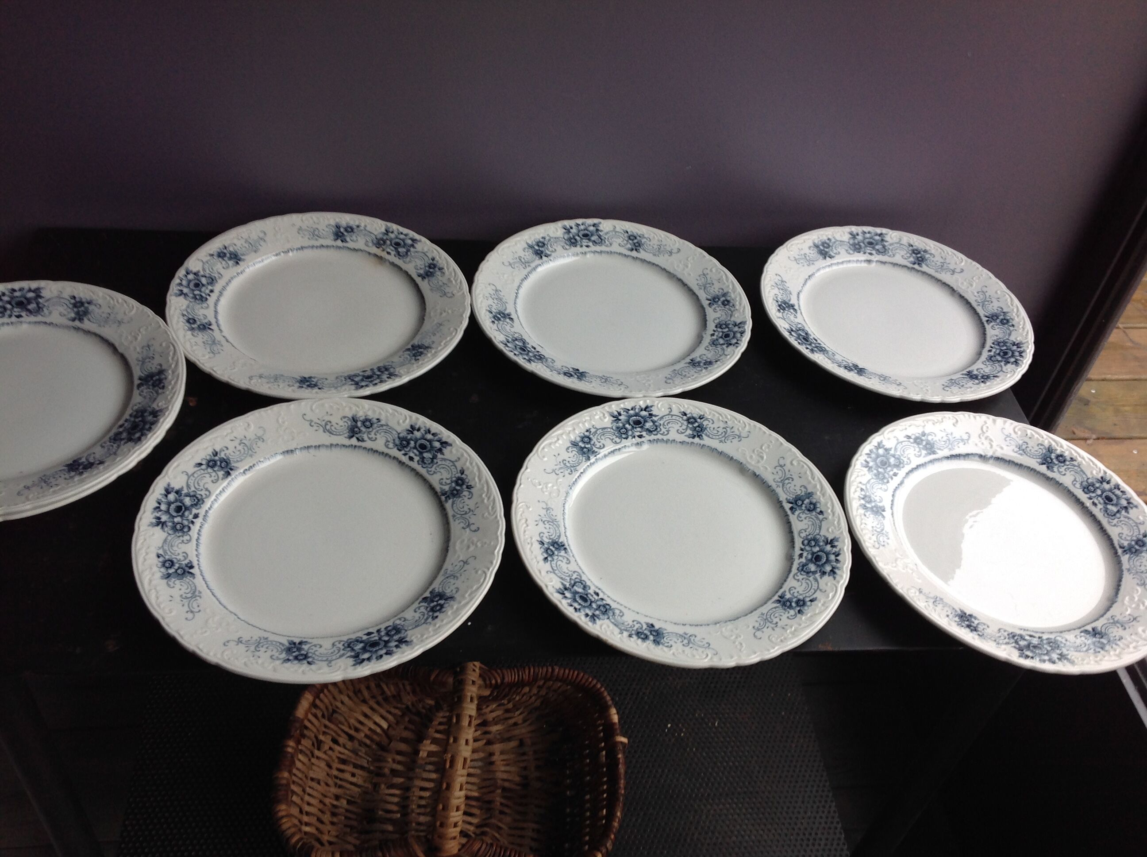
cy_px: 428
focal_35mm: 35
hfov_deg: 52.7
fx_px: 1158
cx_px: 574
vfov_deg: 40.6
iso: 64
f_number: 2.4
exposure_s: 1/30
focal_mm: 4.28
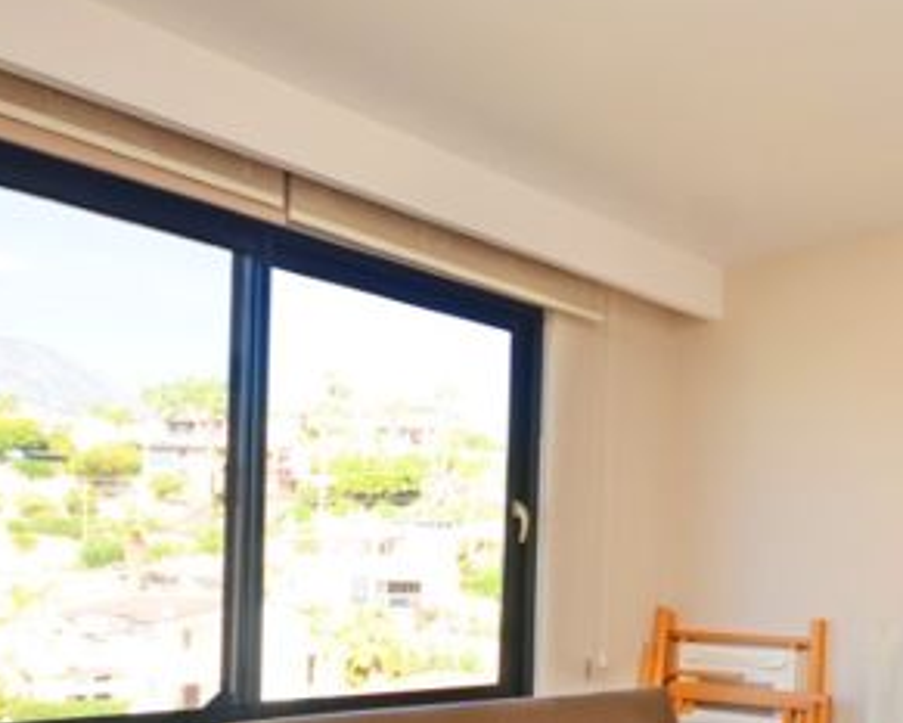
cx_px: 808
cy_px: 546
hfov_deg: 47.6
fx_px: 909
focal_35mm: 34
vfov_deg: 42.0
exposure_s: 1/100
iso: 200
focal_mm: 10
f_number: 5
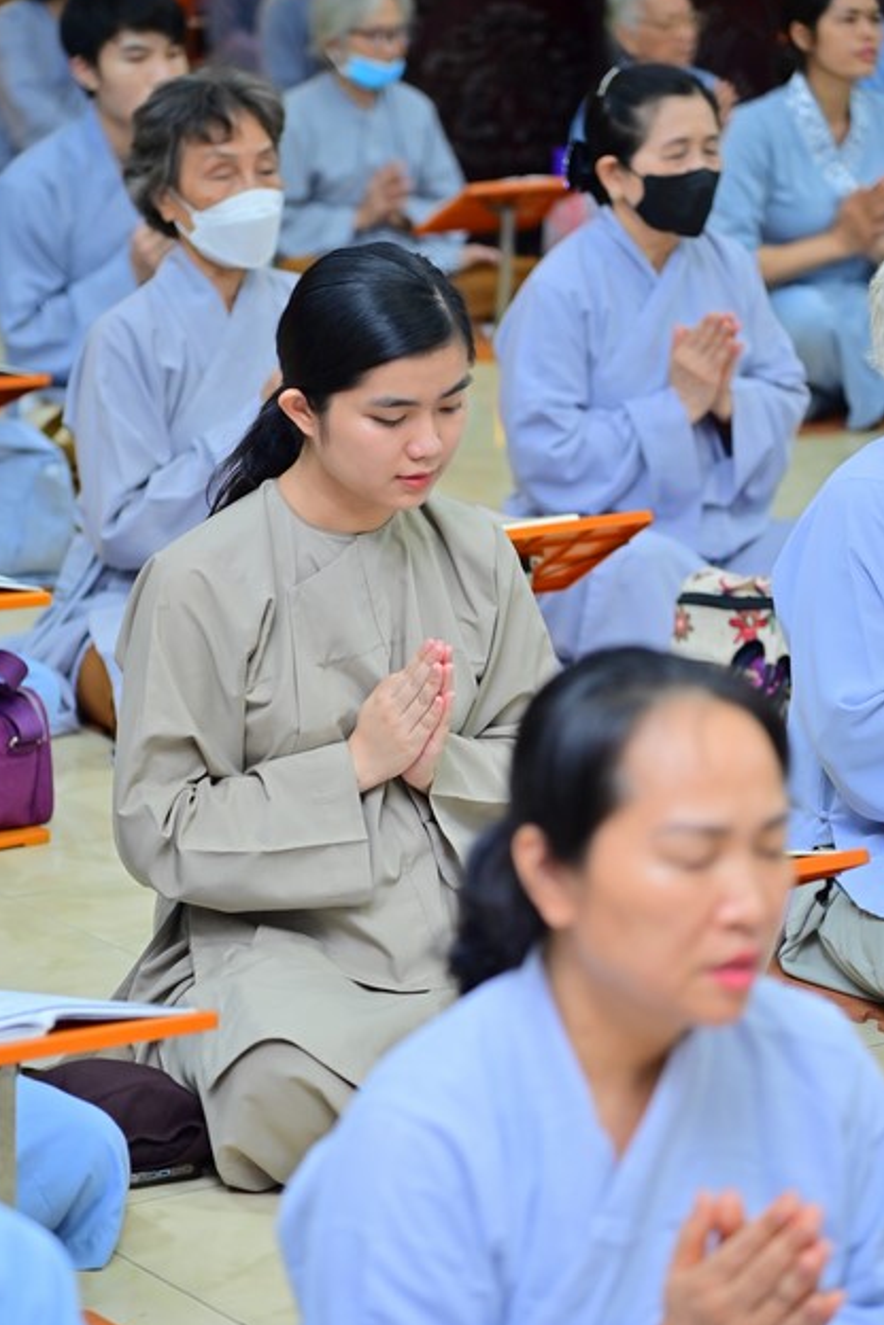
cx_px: 426
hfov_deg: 11.0
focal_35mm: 125
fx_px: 4604
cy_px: 662
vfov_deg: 16.4
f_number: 4
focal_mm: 120
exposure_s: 1/80
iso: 1250
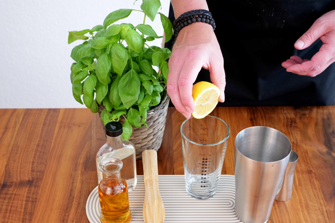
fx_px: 512
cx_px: 169
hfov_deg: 36.2
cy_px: 123
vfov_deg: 24.6
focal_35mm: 55
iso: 500
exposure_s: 1/60
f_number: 2.8
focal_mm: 26
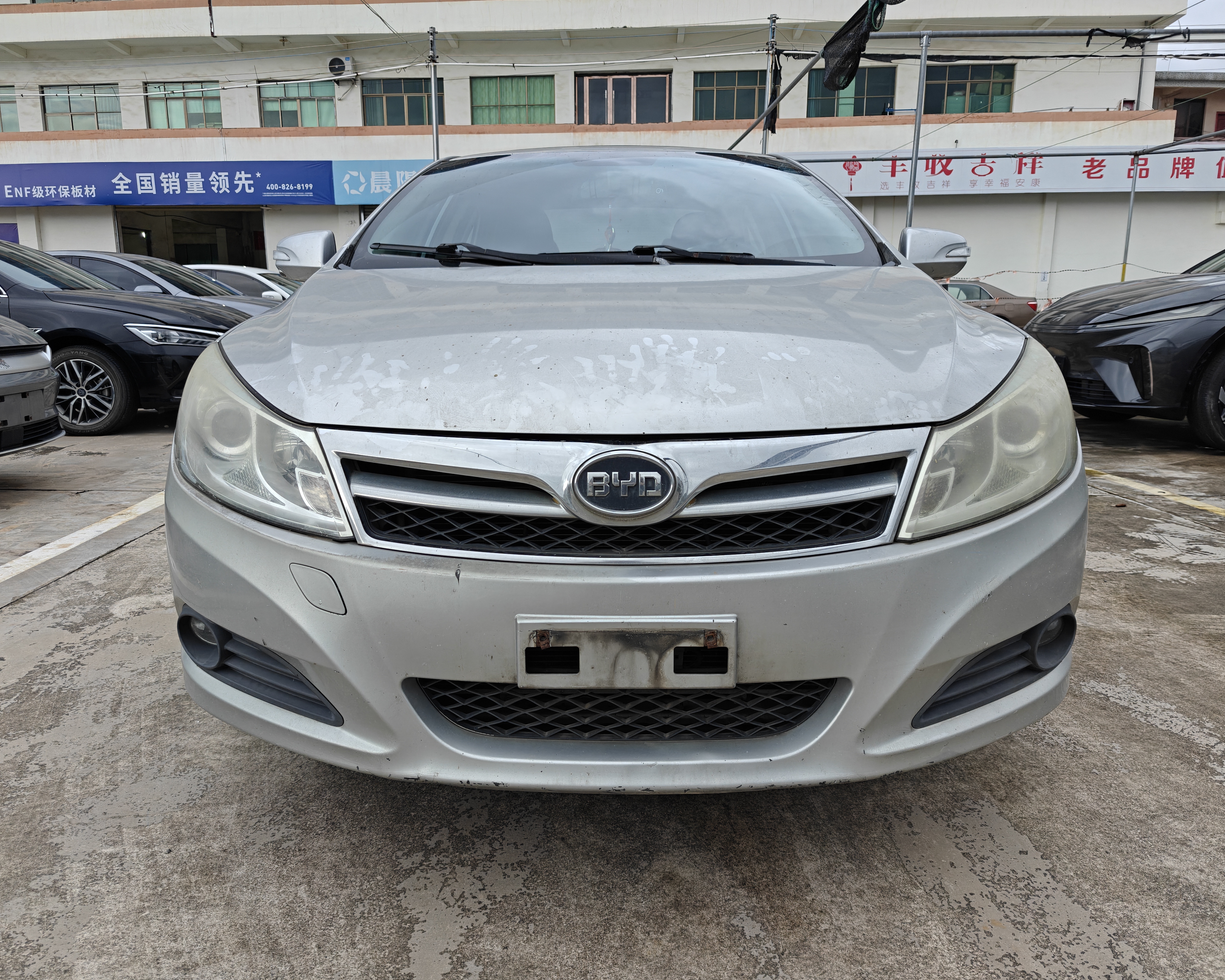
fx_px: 870
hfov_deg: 70.3
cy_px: 490
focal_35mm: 24
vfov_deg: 58.8
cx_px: 592
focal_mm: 6.06
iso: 250
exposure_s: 1/164
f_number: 1.6
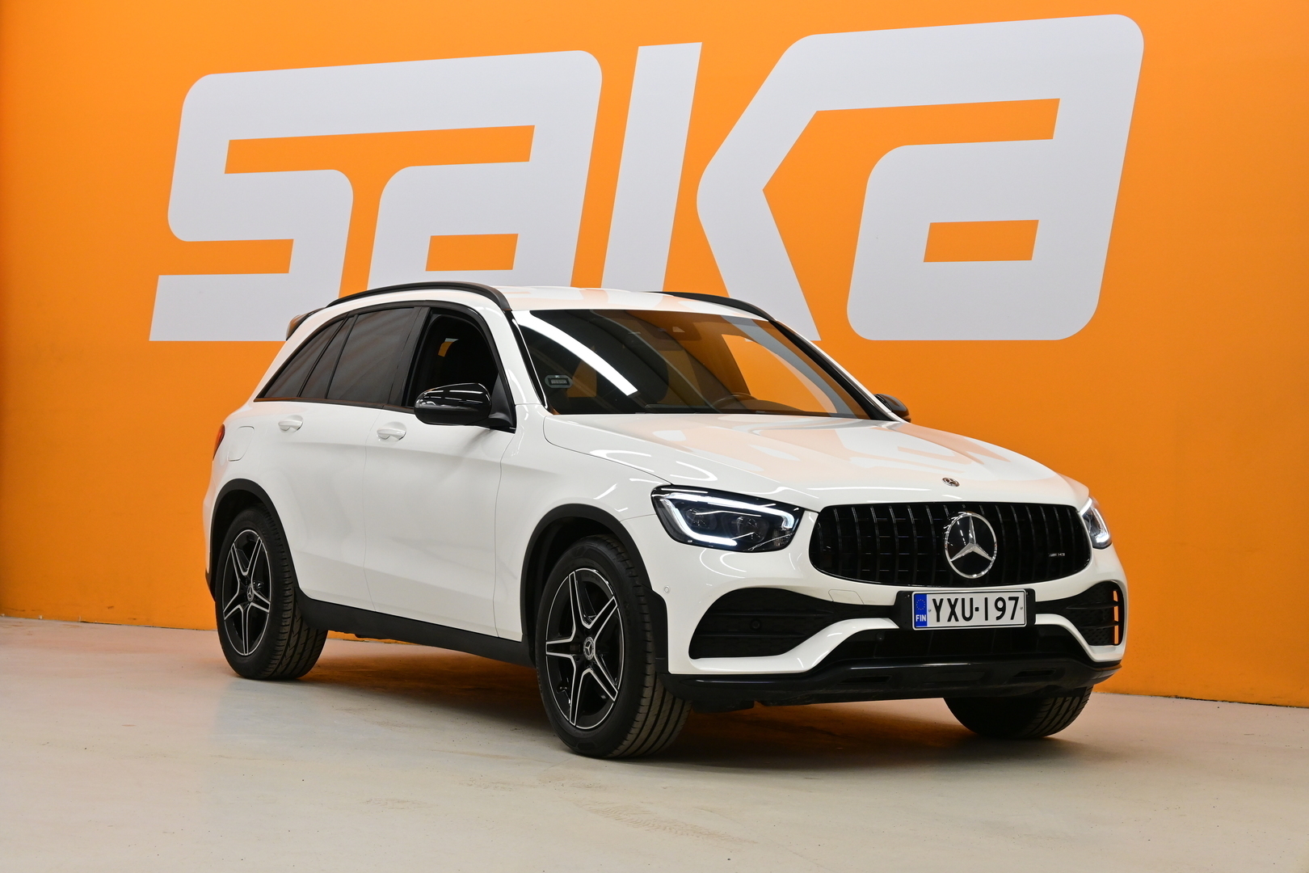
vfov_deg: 18.2
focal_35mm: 75
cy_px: 436
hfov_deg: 27.0
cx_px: 654
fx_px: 2727
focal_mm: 50
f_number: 6.3
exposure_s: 1/100
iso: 800
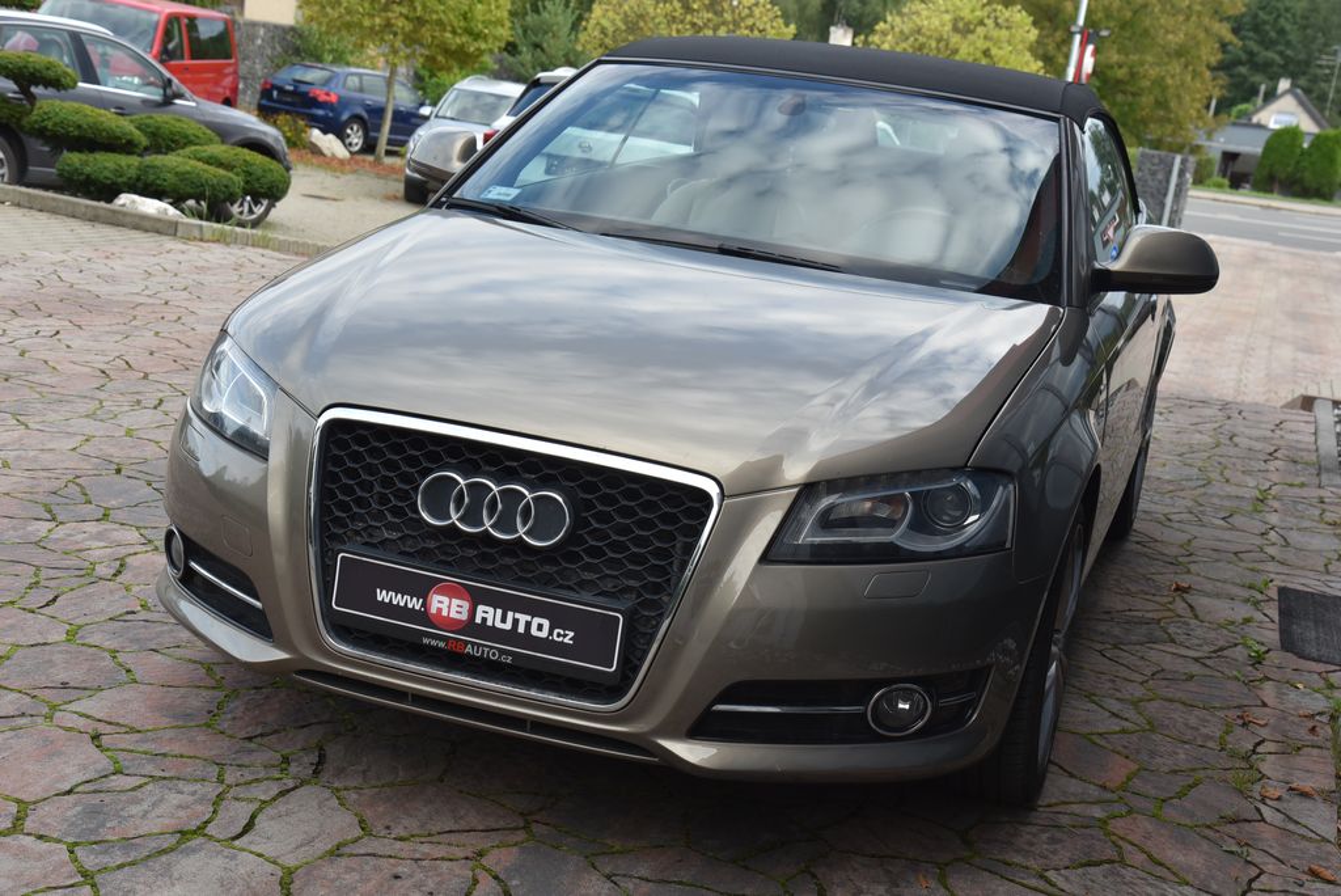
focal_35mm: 50
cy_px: 448
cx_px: 670
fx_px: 1863
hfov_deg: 39.6
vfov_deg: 27.0
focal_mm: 50
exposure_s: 1/200
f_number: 7.1
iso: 500
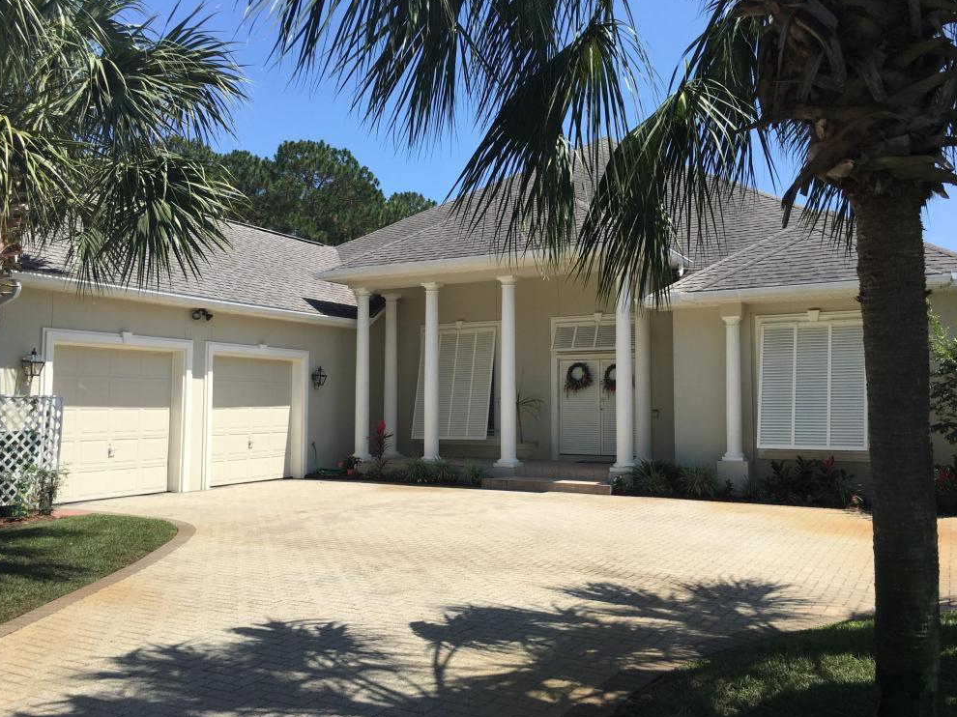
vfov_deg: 46.8
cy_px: 366
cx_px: 471
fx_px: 829
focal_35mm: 30
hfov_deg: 60.0
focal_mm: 4.15
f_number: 2.2
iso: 25
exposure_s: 1/1538
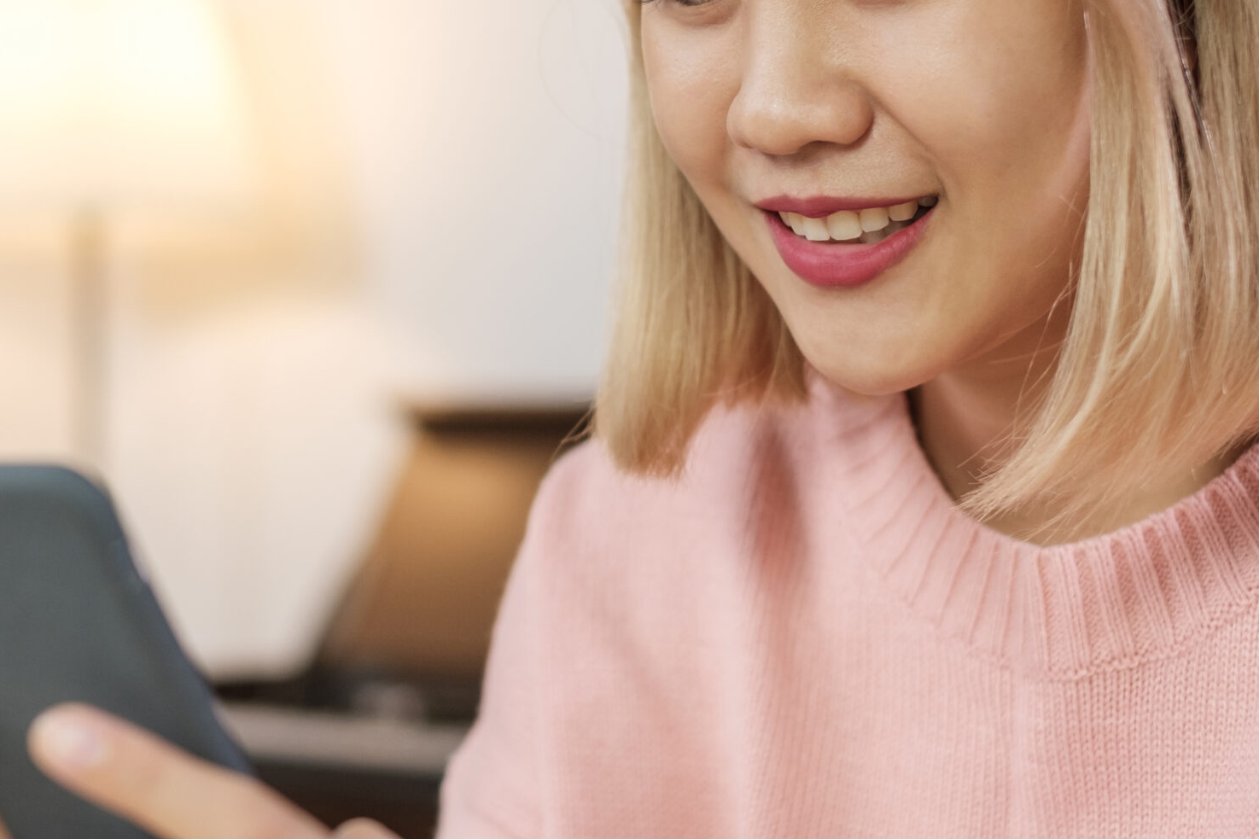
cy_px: 291
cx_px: 422
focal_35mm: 92
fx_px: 3217
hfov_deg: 22.1
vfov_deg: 14.8
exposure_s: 1/100
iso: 800
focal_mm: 35
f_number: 2
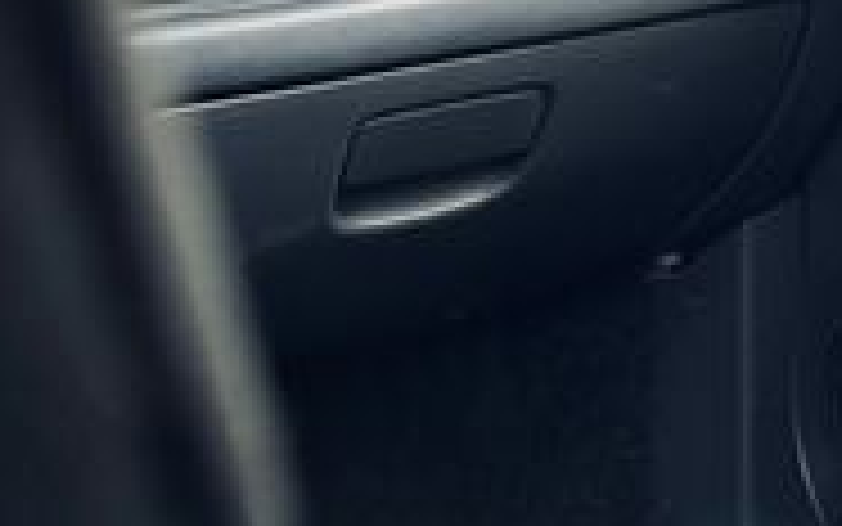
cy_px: -144
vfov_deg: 10.1
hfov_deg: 15.8
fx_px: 2938
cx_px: 973
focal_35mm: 128
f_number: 1.78
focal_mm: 6.76
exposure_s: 1/129
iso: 64
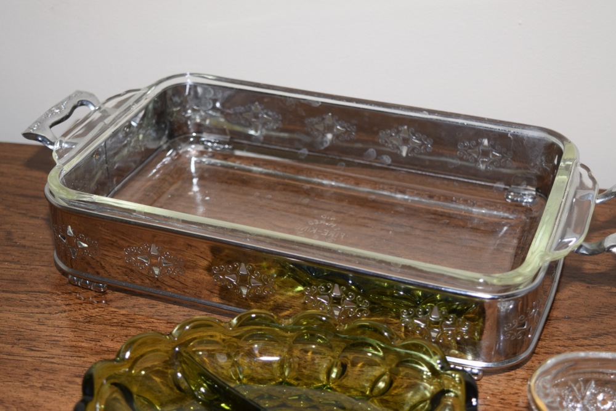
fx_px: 1078
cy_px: 206
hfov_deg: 31.9
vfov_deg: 21.6
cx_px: 308
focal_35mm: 63
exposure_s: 1/60
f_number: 5
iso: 500
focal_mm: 42
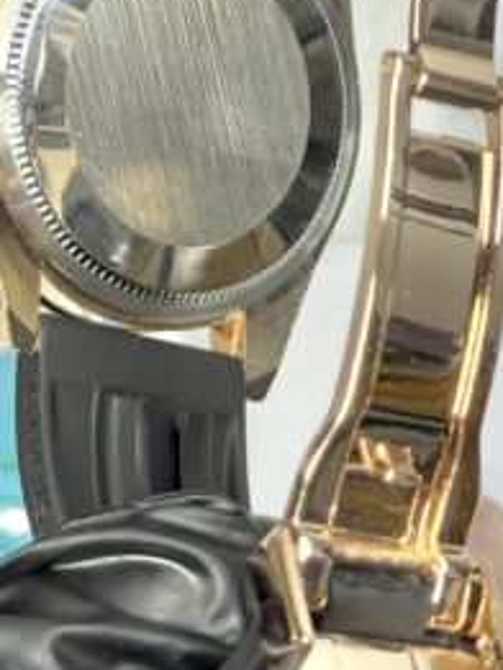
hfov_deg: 10.1
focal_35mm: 147
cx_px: 277
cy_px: 44
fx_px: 2846
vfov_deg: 13.3
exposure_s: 1/100
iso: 64
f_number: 1.78
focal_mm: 6.76
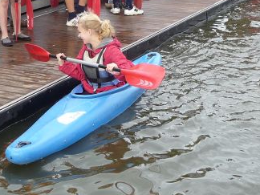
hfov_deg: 24.0
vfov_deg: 18.1
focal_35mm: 81
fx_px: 608
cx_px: 85
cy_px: 55
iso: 100
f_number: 3.4
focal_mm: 5
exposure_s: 1/160
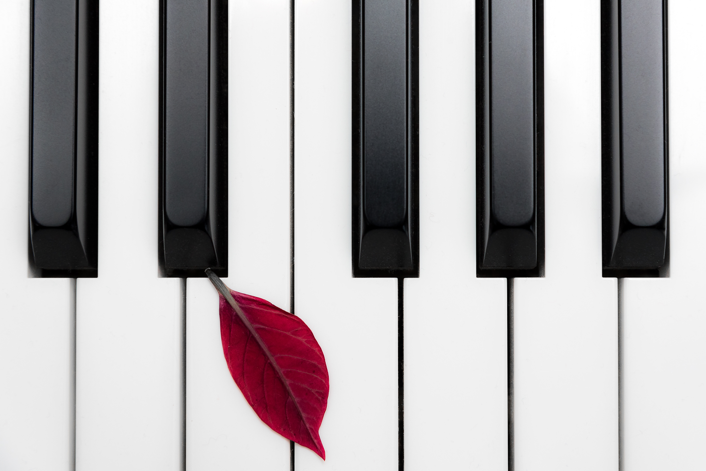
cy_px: 236
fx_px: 1922
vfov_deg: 14.0
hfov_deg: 20.8
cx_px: 353
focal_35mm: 98
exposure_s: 1/60
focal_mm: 98
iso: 640
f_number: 8
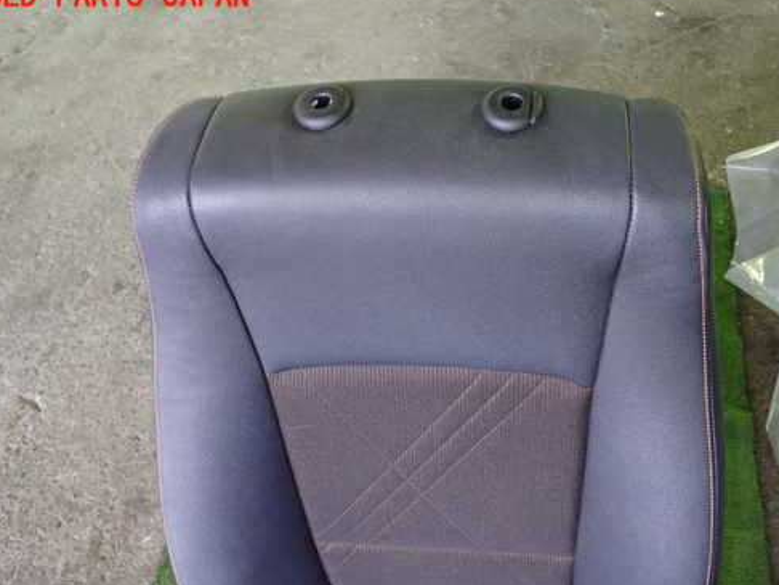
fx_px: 833
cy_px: 337
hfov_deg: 50.0
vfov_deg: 38.6
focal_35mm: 37
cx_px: 439
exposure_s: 1/30
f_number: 2.3
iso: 800
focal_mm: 5.4
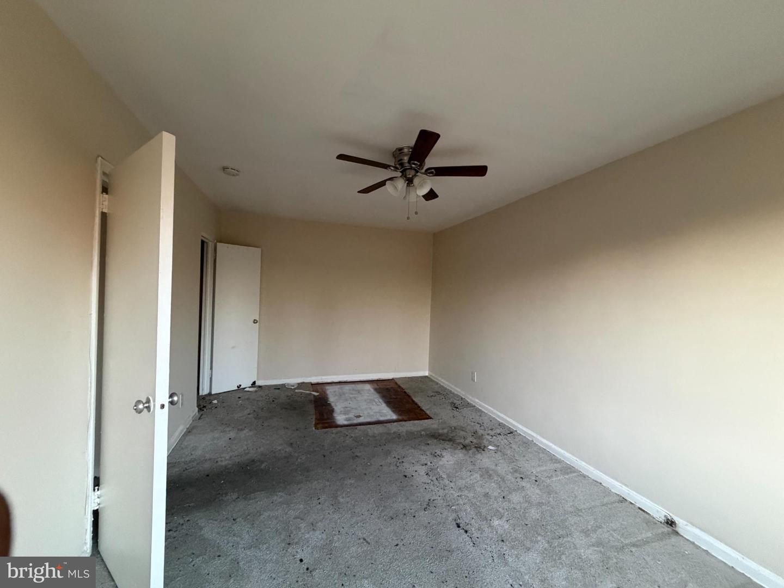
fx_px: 317
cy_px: 294
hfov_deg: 102.1
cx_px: 392
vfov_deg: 85.7
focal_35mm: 14
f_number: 2.2
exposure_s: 1/60
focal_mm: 2.22
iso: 640
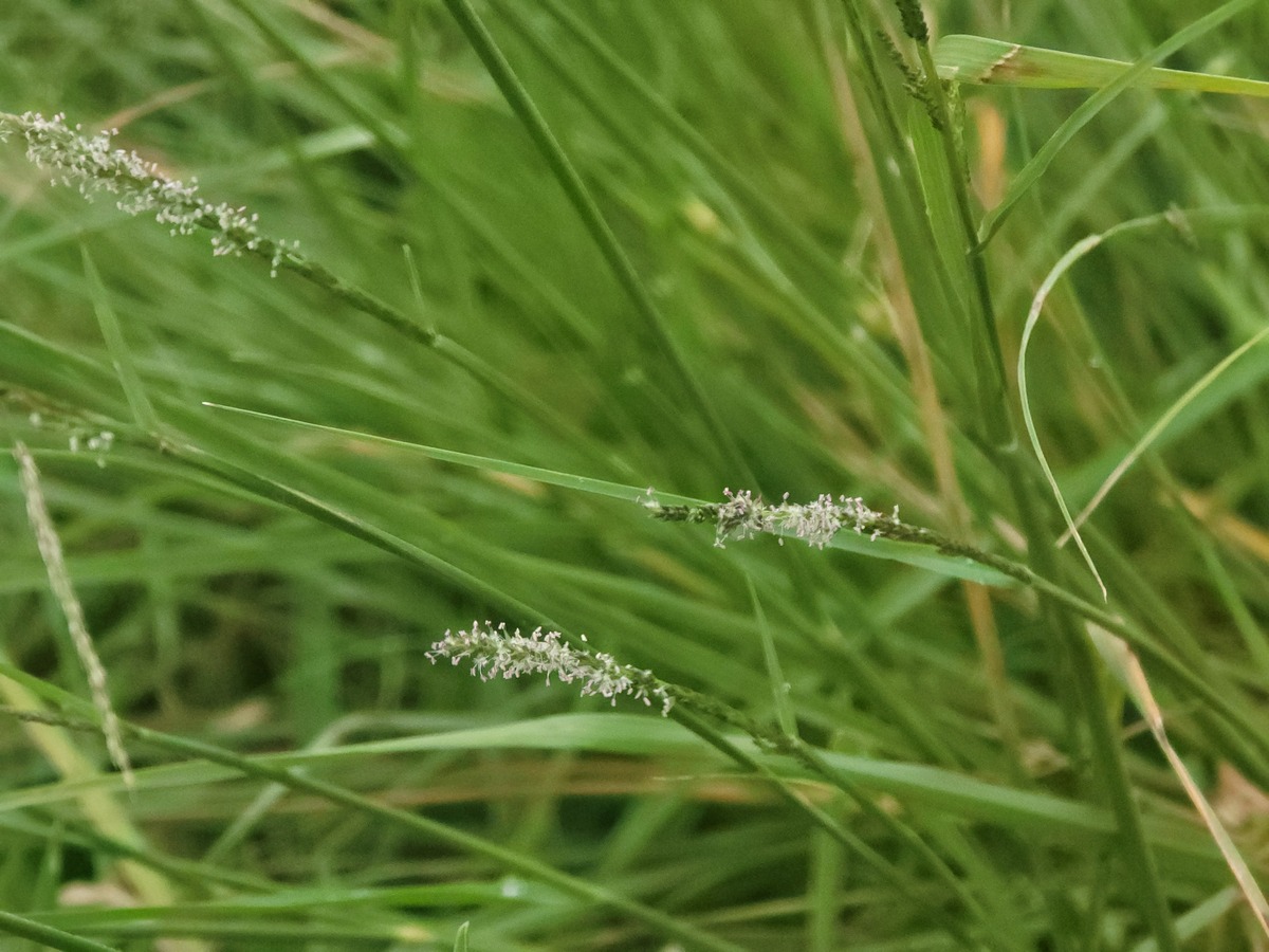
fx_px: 4509
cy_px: 476
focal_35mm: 123
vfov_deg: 12.0
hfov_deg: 16.0
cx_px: 634
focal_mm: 14.2
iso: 400
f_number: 3
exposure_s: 1/500
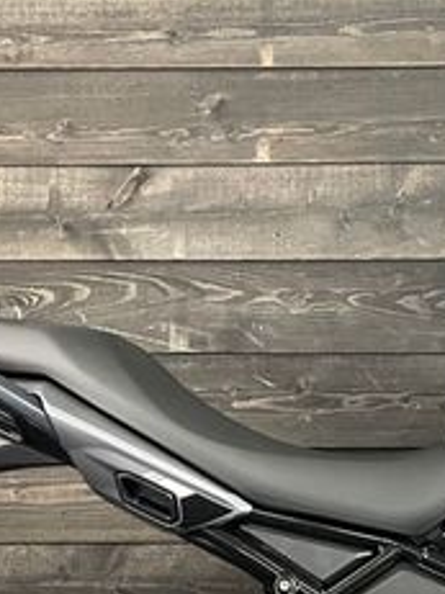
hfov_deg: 19.4
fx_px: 1235
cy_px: 532
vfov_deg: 26.2
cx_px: 520
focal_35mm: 72
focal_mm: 4.2
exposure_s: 1/33
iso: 500
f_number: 1.6
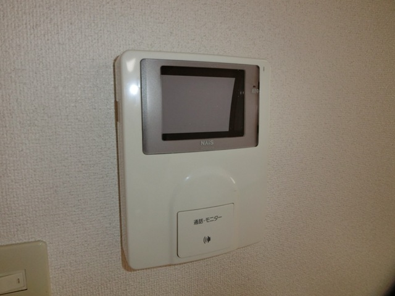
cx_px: 198
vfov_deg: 54.9
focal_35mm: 25
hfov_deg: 69.4
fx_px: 285
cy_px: 148
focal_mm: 4.5
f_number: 3.5
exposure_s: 1/30
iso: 250
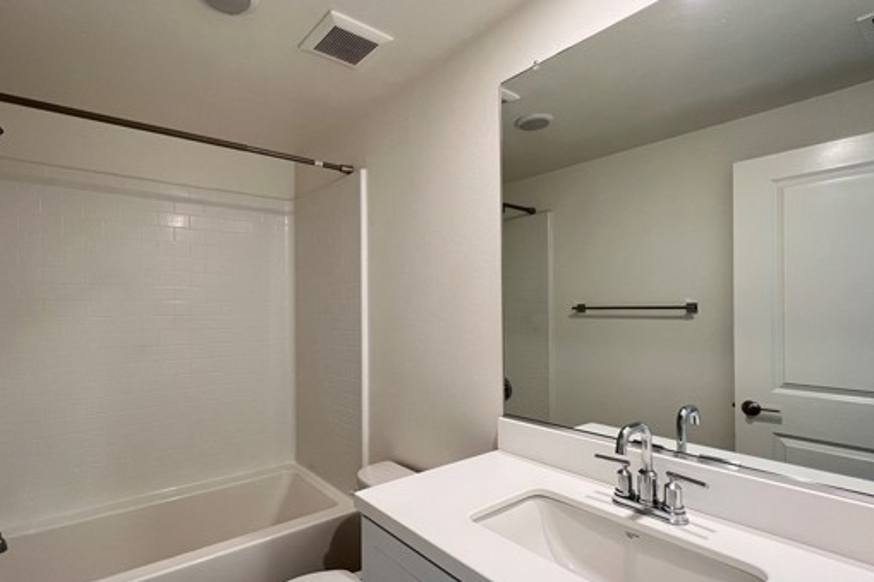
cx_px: 398
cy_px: 312
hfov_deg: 93.1
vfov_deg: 70.3
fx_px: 413
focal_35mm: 17
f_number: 1.8
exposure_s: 1/120
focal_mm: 1.57
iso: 200
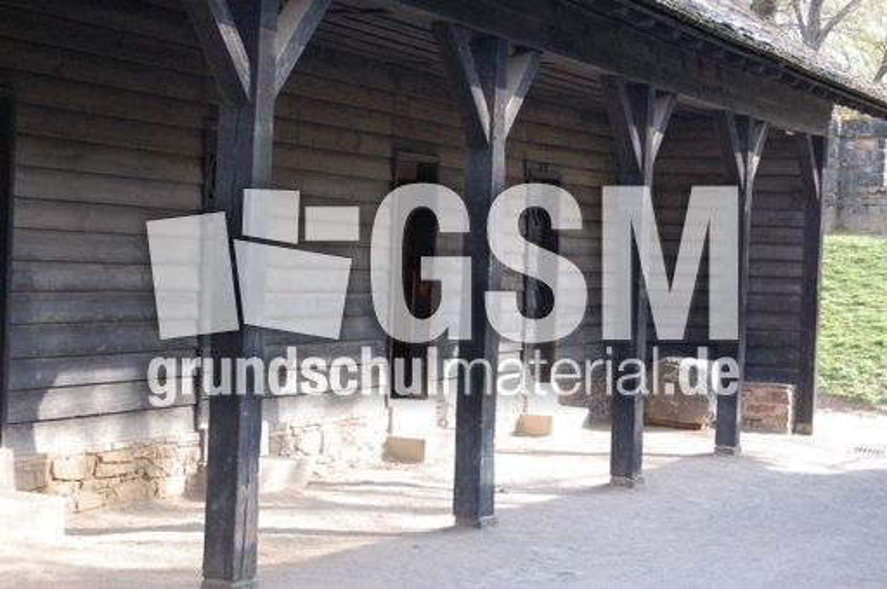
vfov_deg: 16.5
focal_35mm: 82
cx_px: 444
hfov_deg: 24.6
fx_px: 2030
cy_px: 294
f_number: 8
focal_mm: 55
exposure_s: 1/250
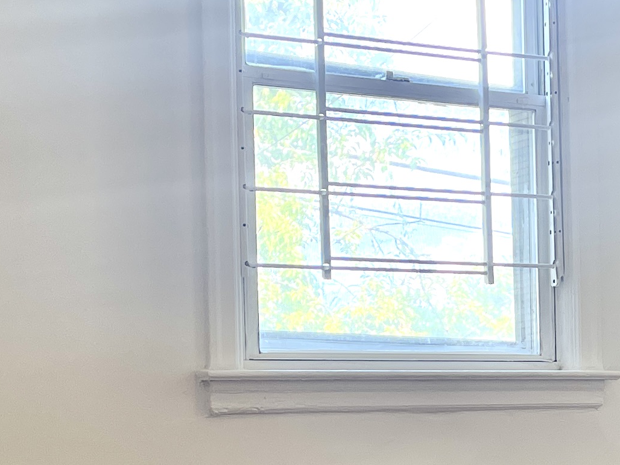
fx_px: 1827
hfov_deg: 18.8
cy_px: 405
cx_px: 587
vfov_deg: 14.4
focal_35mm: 102
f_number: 1.6
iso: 32
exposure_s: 1/120
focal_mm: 5.1
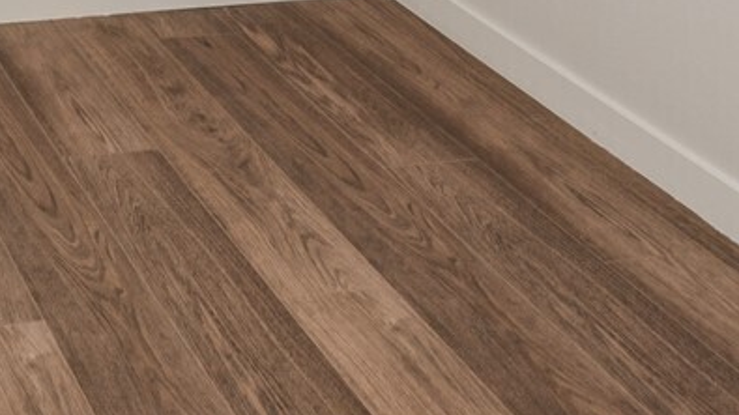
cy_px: -629
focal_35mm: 63
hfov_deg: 27.8
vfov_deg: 13.2
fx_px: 1234
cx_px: -218
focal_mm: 14
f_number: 8
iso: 200
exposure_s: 1/40
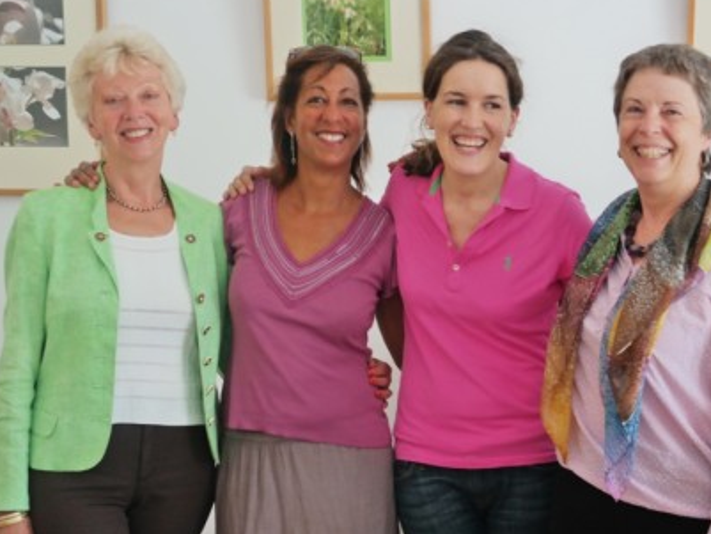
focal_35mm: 81
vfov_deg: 18.2
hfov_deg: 24.0
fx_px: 1664
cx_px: 449
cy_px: 332
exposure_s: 1/60
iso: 800
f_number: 5
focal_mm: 38
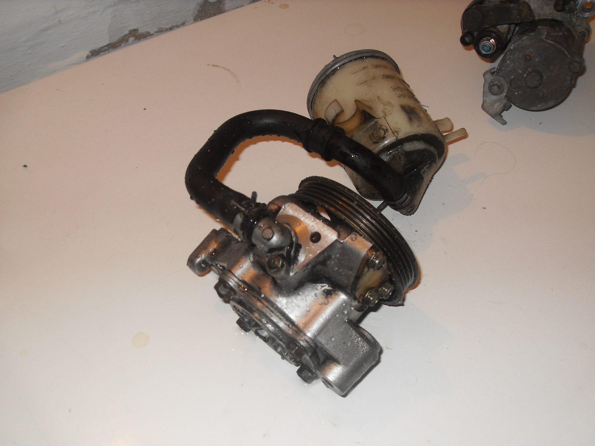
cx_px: 298
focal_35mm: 35
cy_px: 223
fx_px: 602
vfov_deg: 40.7
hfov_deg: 52.6
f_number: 2.8
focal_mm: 6.3
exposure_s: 1/45
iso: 100
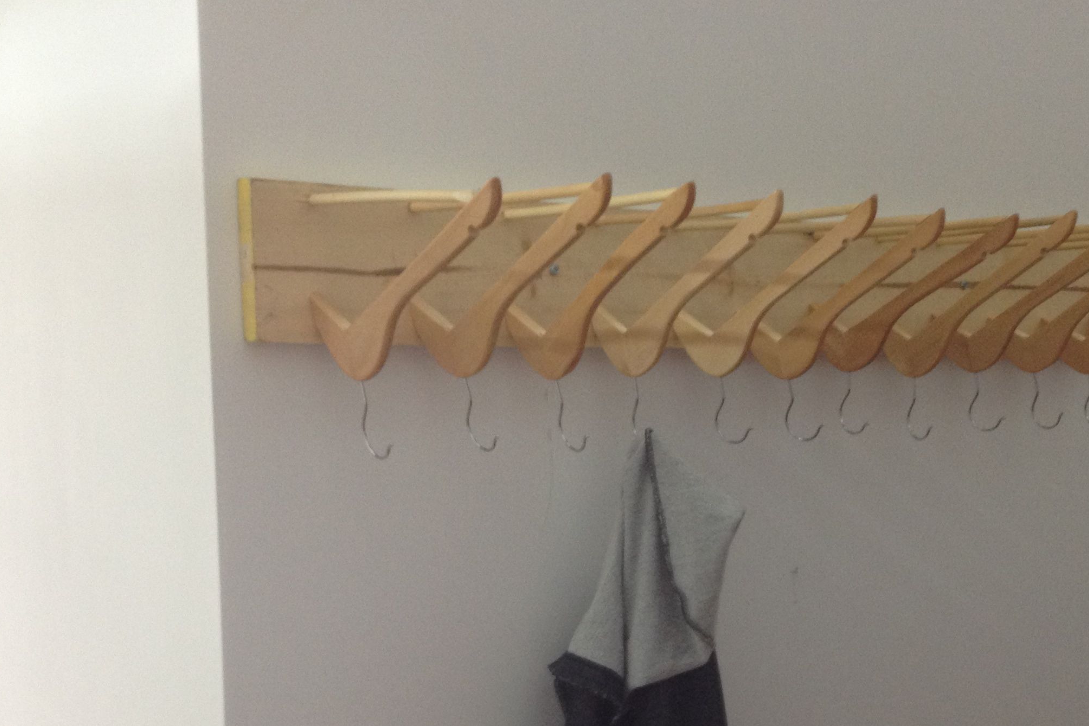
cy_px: 635
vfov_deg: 22.5
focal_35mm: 59
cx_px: 711
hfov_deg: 33.7
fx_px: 1785
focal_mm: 4.28
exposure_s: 1/20
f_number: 2.4
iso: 100
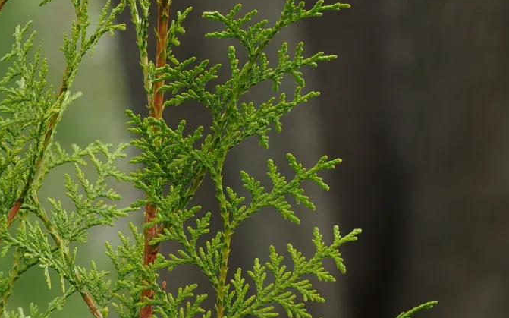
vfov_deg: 2.7
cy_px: 222
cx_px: 45
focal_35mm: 490
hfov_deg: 4.3
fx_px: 6789
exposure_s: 1/160
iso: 200
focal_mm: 105
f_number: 8
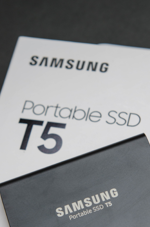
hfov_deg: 10.3
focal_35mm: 132
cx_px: 63
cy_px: 136
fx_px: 829
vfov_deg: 15.6
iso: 400
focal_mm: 58
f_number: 5.6
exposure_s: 1/125
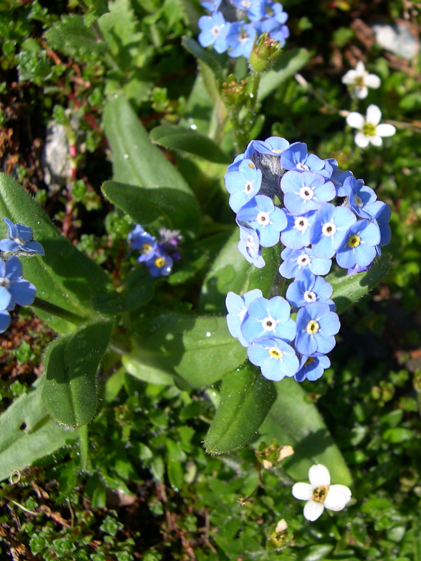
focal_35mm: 38
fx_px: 616
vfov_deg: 49.0
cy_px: 280
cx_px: 210
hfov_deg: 37.7
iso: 100
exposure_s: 1/192
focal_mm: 8
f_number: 7.6
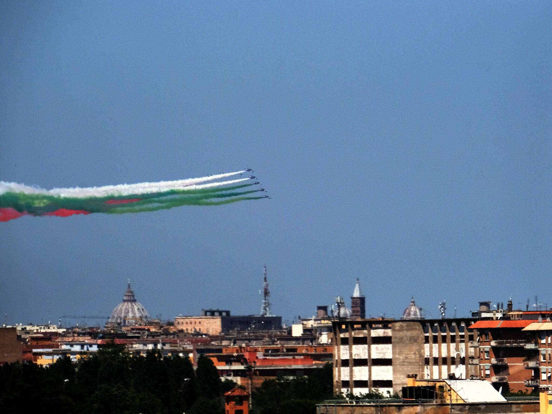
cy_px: 207
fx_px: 7542
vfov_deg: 3.1
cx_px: 274
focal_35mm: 473
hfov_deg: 4.2
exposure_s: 1/7000
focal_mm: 290.6
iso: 1600
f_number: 9
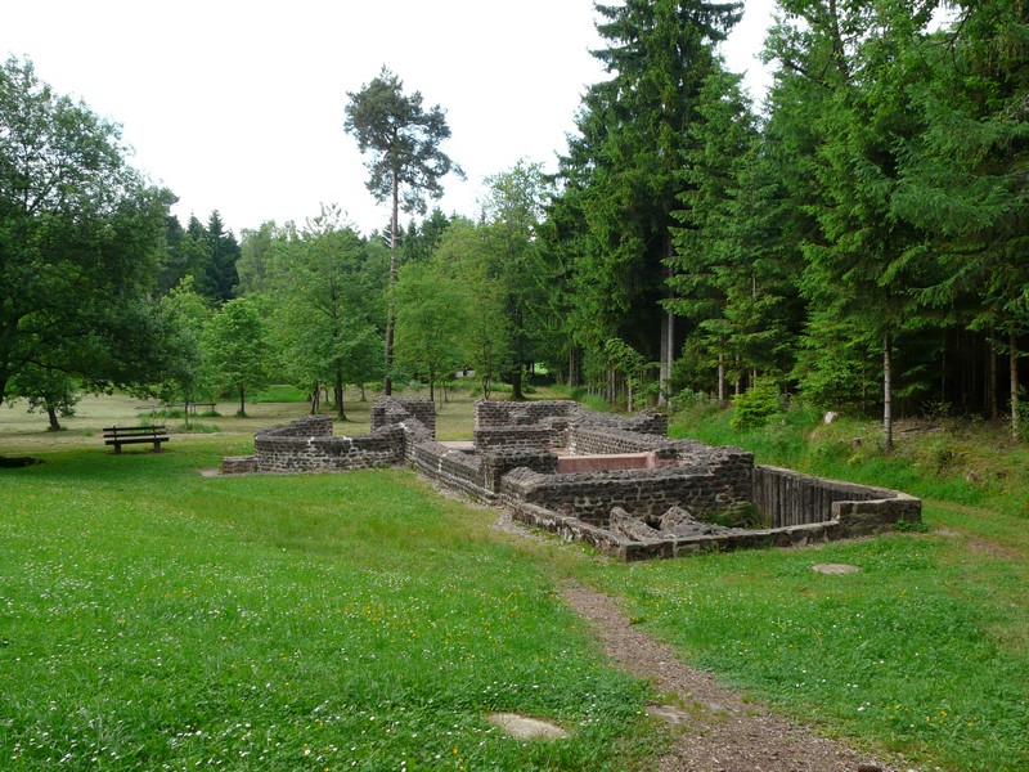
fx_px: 981
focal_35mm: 33
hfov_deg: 55.4
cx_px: 514
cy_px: 386
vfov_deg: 42.9
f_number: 4
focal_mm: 5.4
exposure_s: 1/100
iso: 100
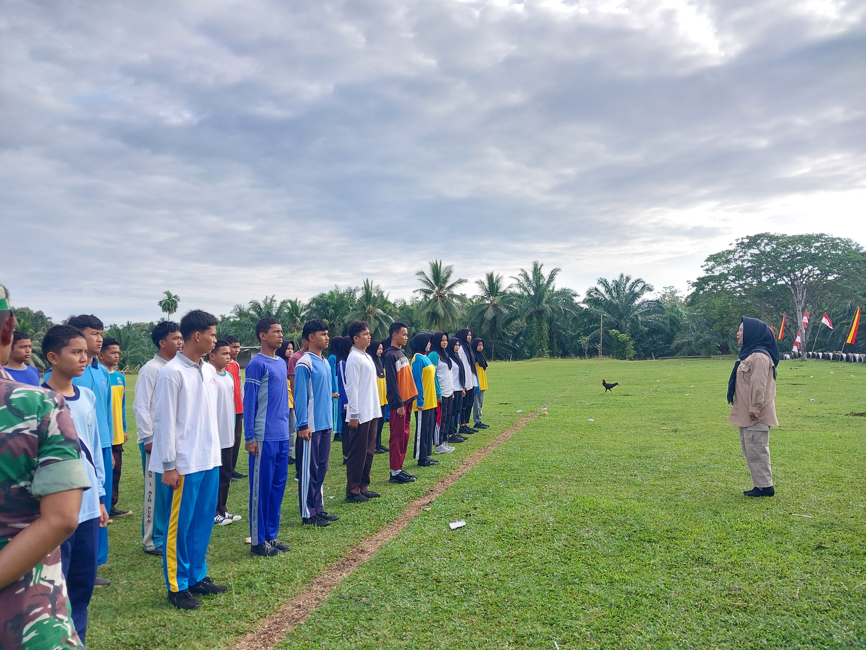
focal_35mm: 30
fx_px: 751
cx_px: 433
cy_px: 325
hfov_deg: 60.0
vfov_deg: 46.8
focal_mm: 4.6
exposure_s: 1/153
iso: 20
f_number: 1.8
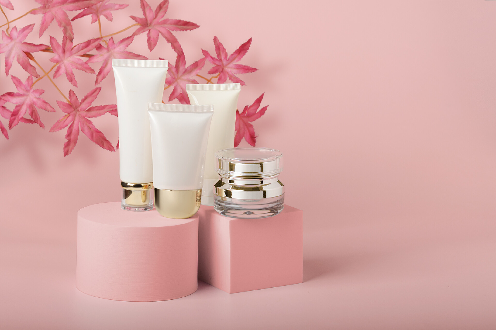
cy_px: 165
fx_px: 1693
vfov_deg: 11.1
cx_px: 248
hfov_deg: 16.7
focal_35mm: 123
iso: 200
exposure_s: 1/200
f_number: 8
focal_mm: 82
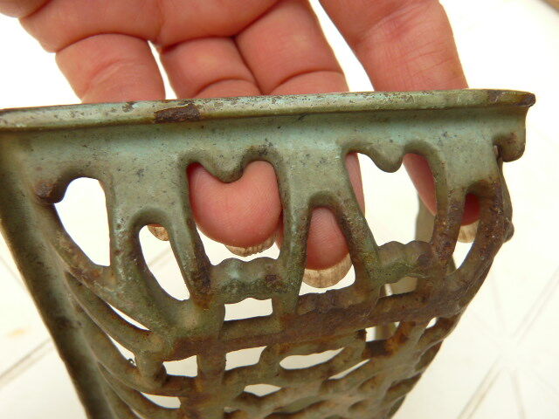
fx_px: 452
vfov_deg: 49.7
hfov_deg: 63.4
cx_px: 280
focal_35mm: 28
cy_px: 210
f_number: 2.8
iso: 100
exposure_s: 1/125
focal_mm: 4.6
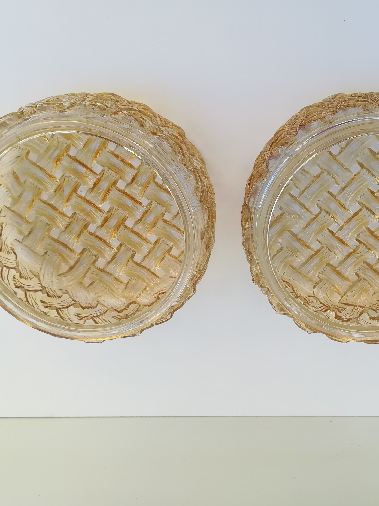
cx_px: 250
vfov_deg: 51.3
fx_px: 526
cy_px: 245
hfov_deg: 39.2
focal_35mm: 36
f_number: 2.2
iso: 50
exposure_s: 1/277
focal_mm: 3.83
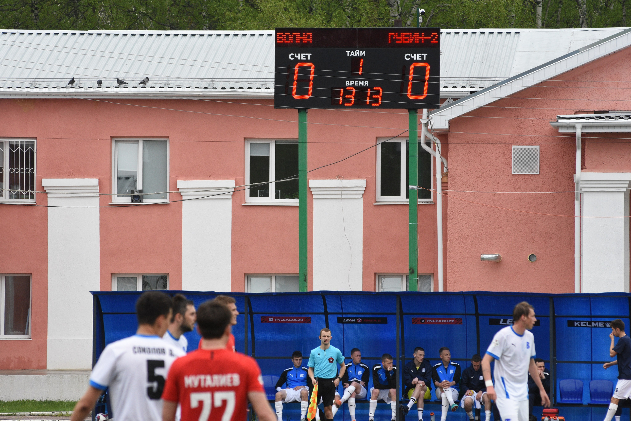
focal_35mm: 300
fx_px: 5258
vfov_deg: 4.6
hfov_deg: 6.9
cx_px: 316
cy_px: 210
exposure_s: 1/1000
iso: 1100
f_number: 6.3
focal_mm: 200
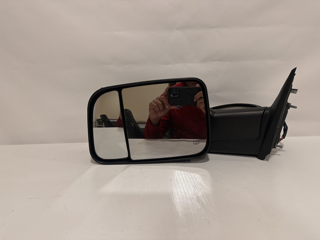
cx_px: 160
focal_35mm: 24
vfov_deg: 56.8
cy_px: 120
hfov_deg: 71.6
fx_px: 222
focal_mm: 6.86
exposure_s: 1/60
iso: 320
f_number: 1.78
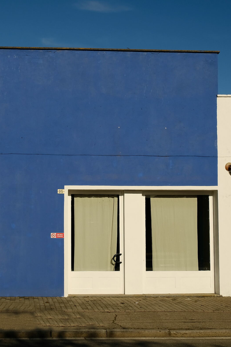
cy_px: 174
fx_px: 616
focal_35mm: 64
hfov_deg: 21.2
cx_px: 82
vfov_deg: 31.4
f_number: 11
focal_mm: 28.3
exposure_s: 1/500
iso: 200
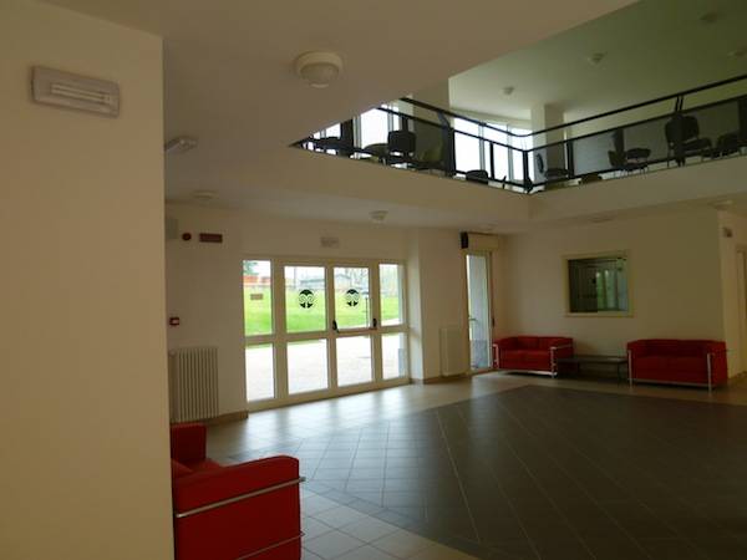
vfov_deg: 56.8
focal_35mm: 24
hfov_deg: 71.6
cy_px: 280
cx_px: 374
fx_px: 518
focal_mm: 4.3
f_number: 2.5
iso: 80
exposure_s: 1/160
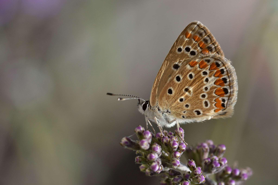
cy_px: 92
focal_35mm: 225
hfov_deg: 9.1
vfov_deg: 6.1
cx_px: 139
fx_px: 1737
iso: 1100
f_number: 13
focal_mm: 150
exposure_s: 1/1600
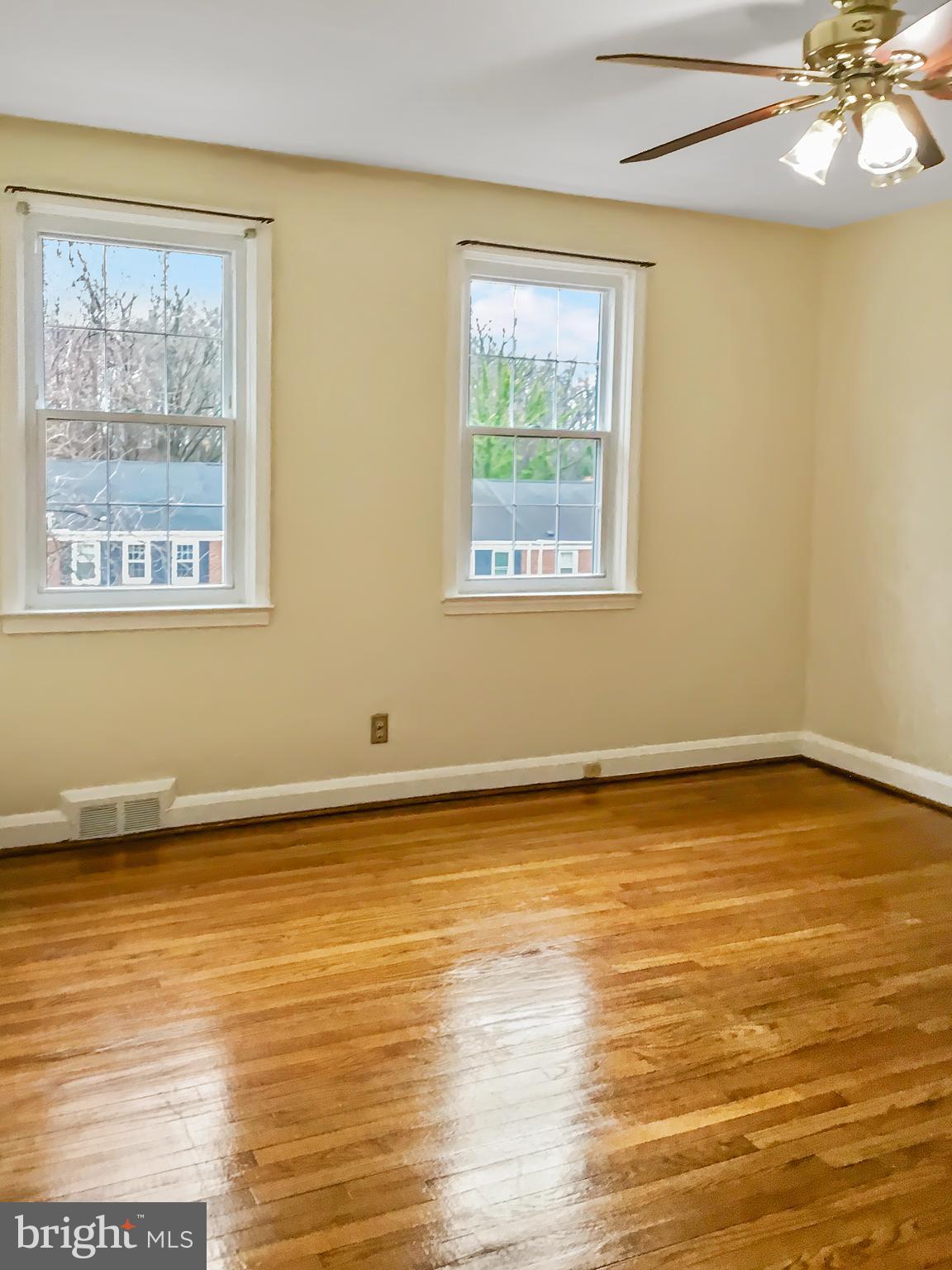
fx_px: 1137
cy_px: 635
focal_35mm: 31
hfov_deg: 45.4
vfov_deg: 58.4
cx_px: 476
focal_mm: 3.3
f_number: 2.4
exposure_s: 1/30
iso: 32
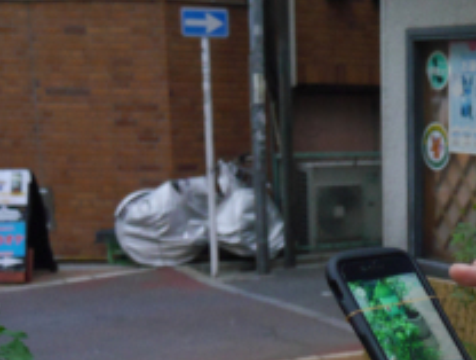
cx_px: 524
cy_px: 360
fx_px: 1075
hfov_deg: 23.4
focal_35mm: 78
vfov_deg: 18.5
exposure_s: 1/60
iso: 1000
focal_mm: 14
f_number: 3.5
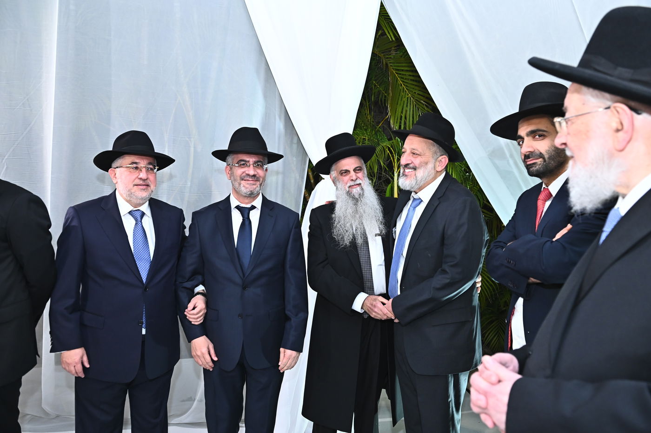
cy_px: 216
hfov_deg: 60.3
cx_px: 326
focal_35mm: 31
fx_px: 560
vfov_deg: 42.3
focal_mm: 31
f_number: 4.5
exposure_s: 1/200
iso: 2500
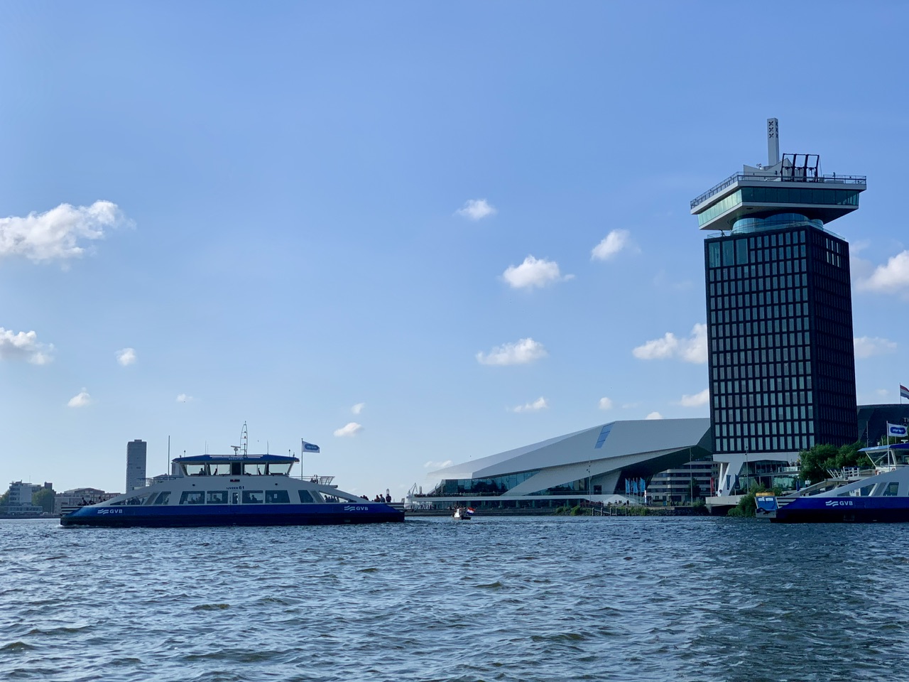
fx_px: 1365
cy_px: 341
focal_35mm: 52
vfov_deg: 28.0
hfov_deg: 36.8
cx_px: 454
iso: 16
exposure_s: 1/2179
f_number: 2.4
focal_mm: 6
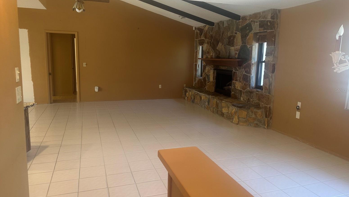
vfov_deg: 42.9
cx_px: 176
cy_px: 90
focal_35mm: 27
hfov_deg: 69.8
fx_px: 250
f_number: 1.78
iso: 160
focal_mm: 6.86
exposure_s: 1/60
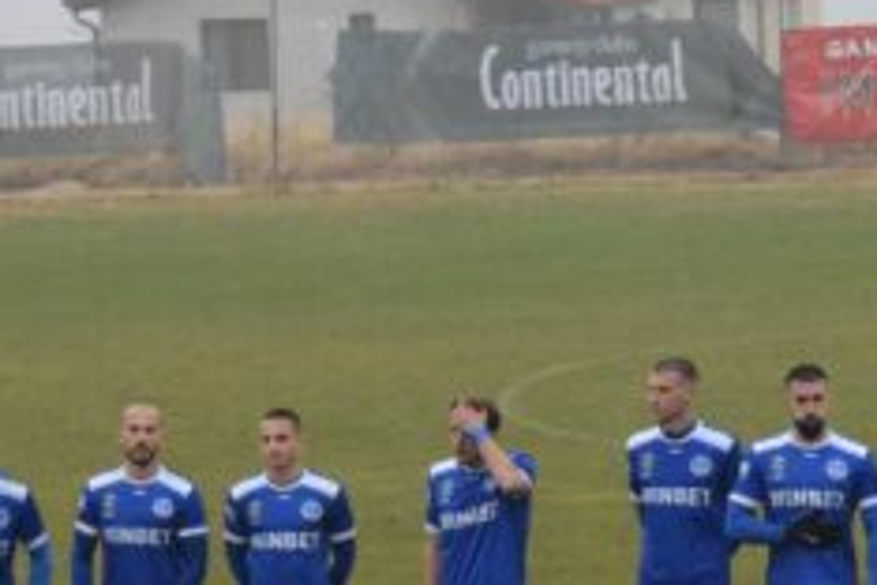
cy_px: 656
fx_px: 6391
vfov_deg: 5.2
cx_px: 701
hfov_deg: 7.8
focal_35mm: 262
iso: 6400
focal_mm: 65
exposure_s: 1/640
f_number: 5.6
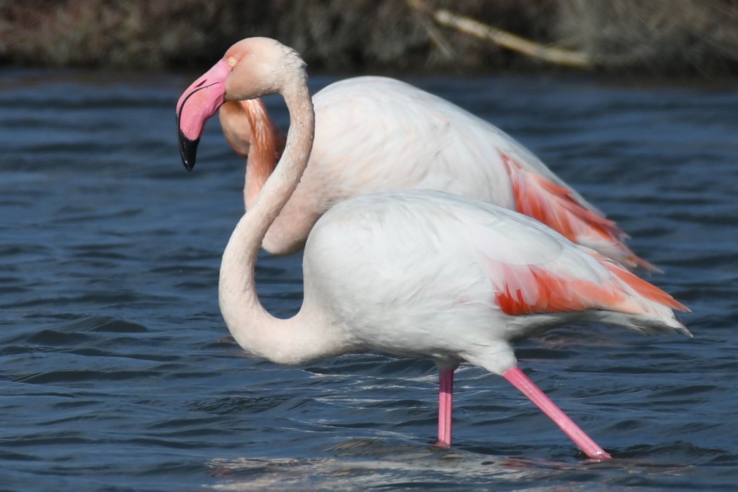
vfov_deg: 1.8
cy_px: 246
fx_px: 15374
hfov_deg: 2.7
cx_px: 369
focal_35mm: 750
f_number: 7.1
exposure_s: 1/1600
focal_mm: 500
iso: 200
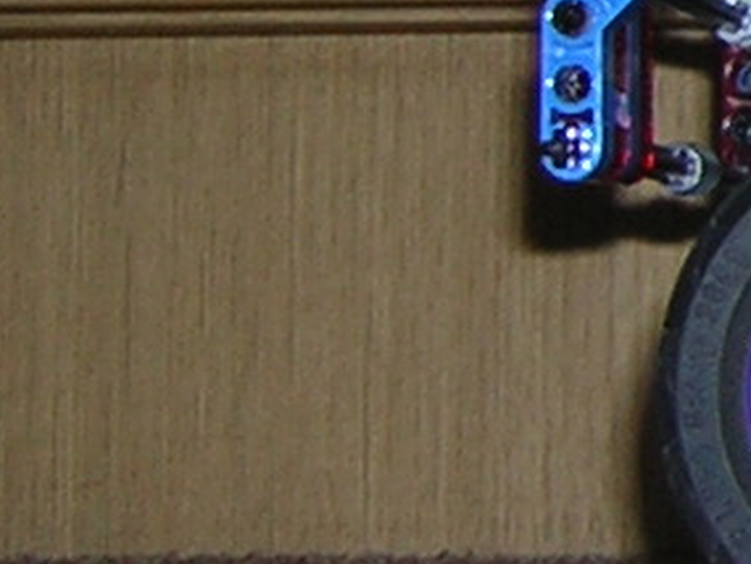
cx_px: 1397
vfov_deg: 7.3
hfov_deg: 9.3
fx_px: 4384
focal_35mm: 202
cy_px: -11
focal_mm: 4.7
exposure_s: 1/60.1
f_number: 2.6
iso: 50
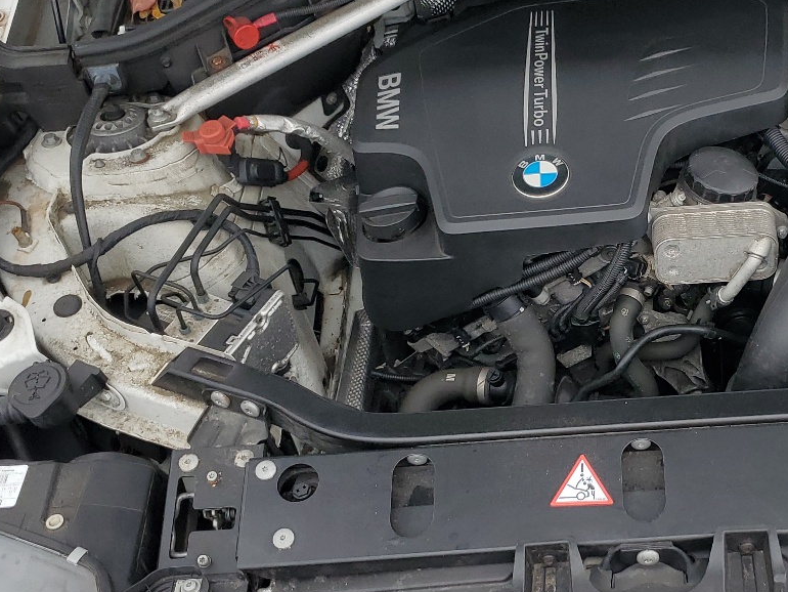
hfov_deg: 34.3
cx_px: 645
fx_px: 1230
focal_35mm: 54
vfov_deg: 27.0
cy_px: 367
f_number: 1.5
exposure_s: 1/667
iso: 50
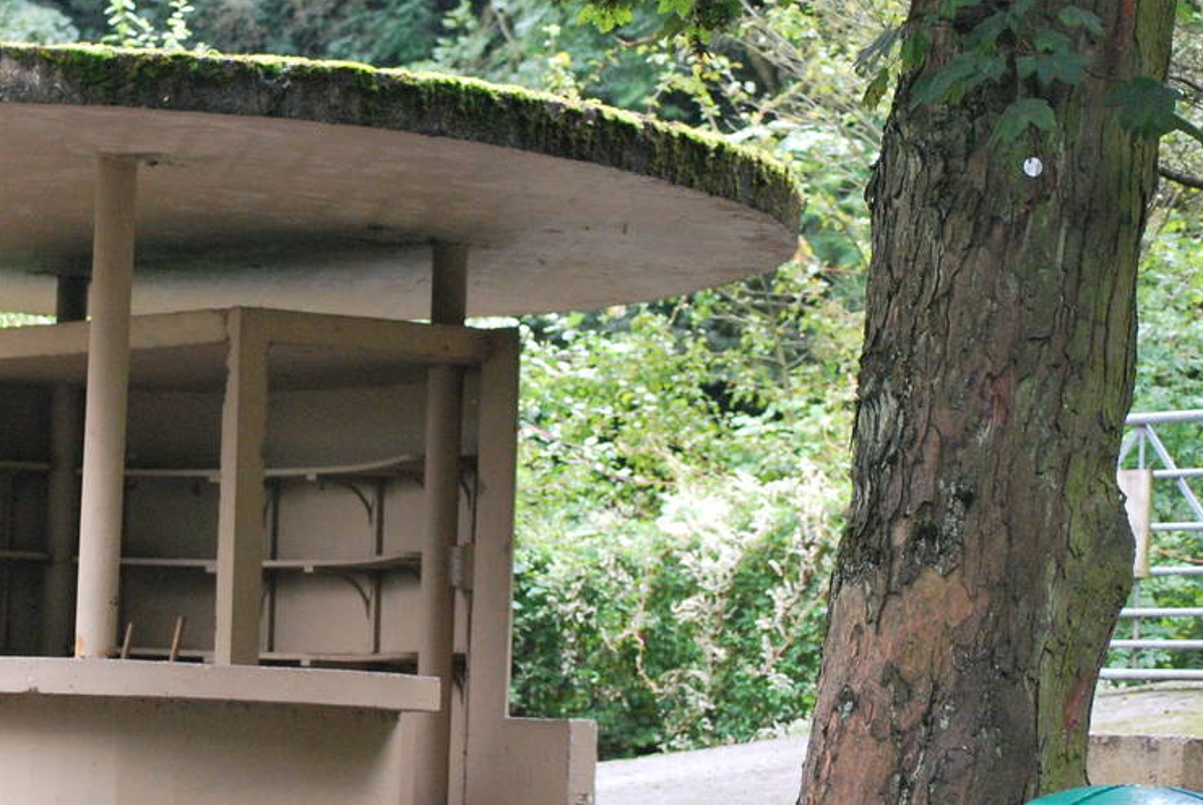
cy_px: 522
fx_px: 5958
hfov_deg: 11.5
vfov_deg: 7.7
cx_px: 183
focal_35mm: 178
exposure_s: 1/125
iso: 800
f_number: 4
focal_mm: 55
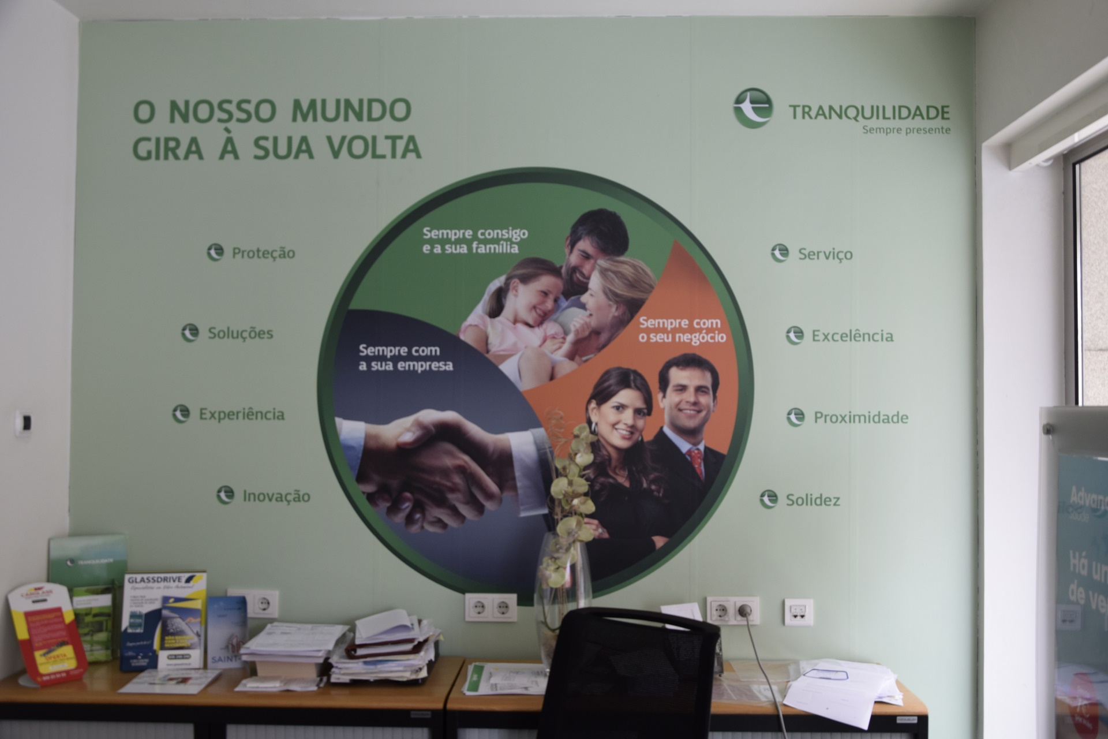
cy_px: 370
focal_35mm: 33
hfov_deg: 57.2
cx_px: 554
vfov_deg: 40.0
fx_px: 1016
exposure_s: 1/100
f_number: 5
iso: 400
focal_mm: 22
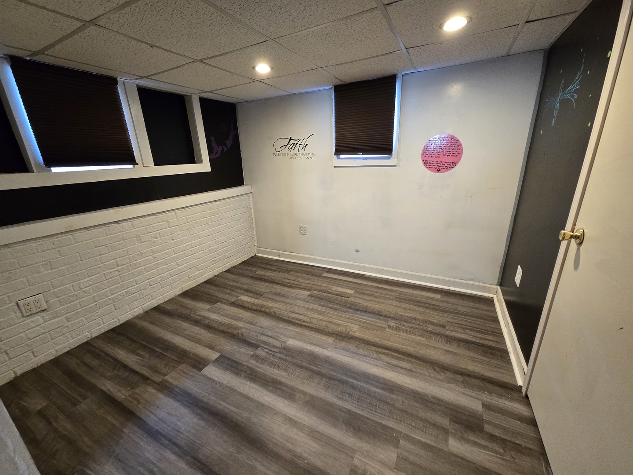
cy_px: 238
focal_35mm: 13
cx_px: 316
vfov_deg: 89.9
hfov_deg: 106.2
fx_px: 238
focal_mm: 2.2
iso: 500
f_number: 2.2
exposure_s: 1/60
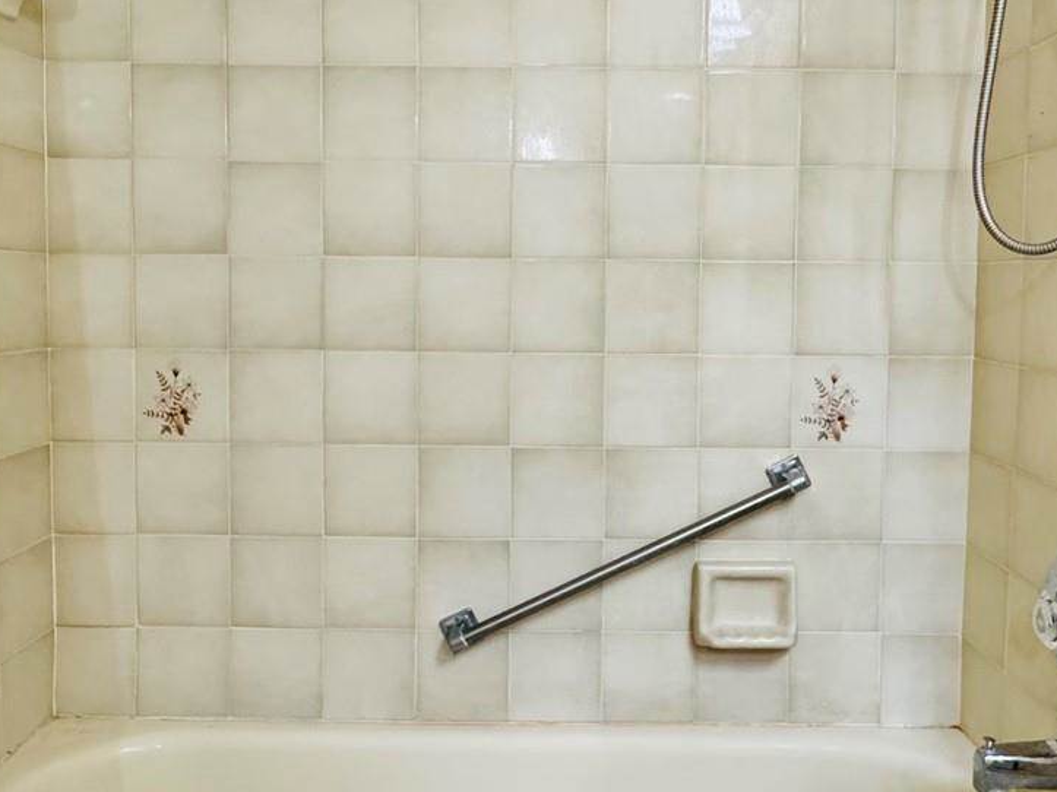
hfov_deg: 58.3
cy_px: 336
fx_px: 946
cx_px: 564
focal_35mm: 31
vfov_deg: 45.3
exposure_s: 1/120
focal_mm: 2.22
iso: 320
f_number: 2.2
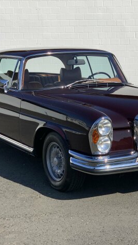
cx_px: 75
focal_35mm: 76
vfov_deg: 27.9
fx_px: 495
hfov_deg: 15.9
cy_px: 123
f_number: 2.4
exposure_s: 1/1776
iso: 16
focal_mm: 6
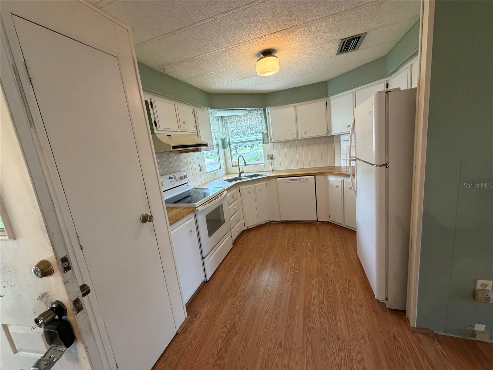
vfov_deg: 85.7
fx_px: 199
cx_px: 246
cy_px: 185
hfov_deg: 102.1
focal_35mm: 14
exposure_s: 1/60
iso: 250
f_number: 2.2
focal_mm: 2.22
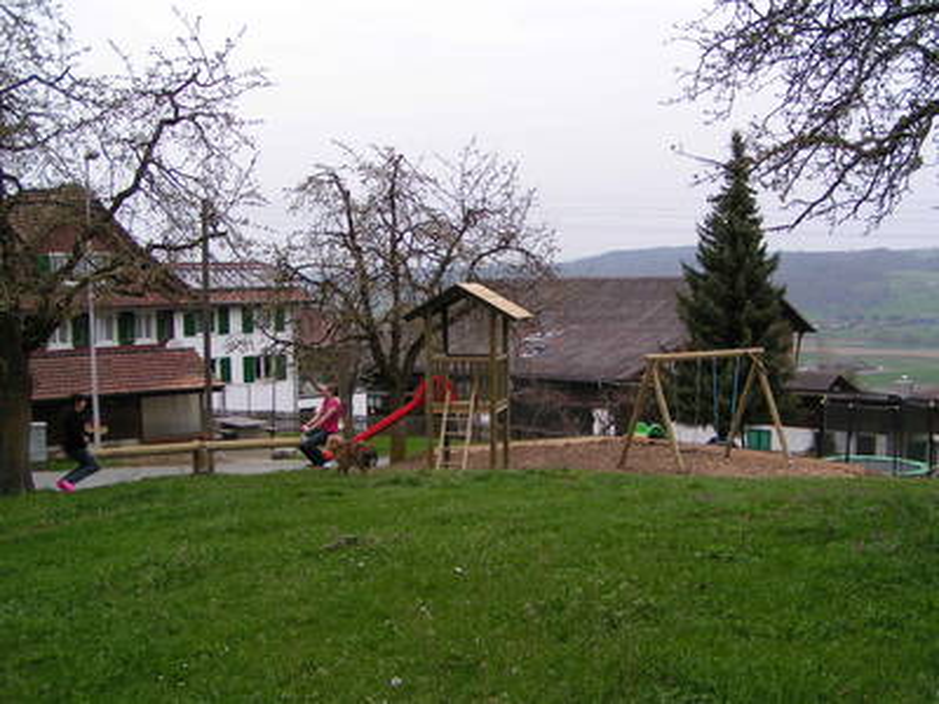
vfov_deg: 37.7
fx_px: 1031
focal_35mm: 38
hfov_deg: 49.0
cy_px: 352
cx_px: 470
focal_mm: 5.8
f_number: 3.5
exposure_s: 1/60
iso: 50
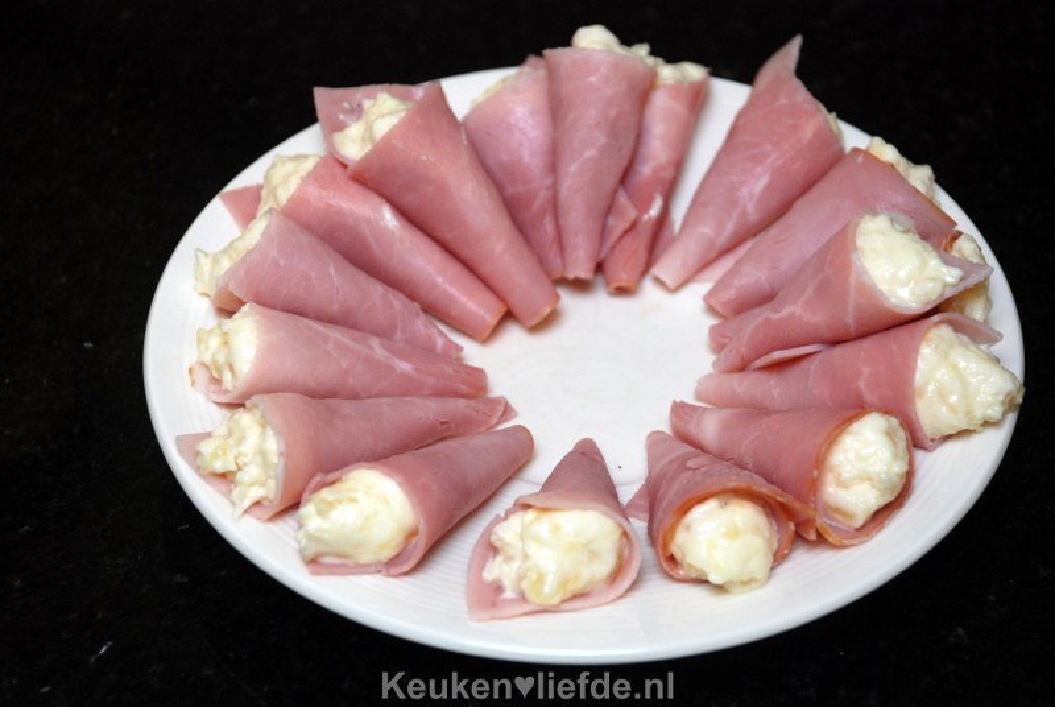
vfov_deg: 12.2
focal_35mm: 112
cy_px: 354
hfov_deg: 18.2
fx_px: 3302
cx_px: 528
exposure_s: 1/50
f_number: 5.6
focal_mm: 75
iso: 400
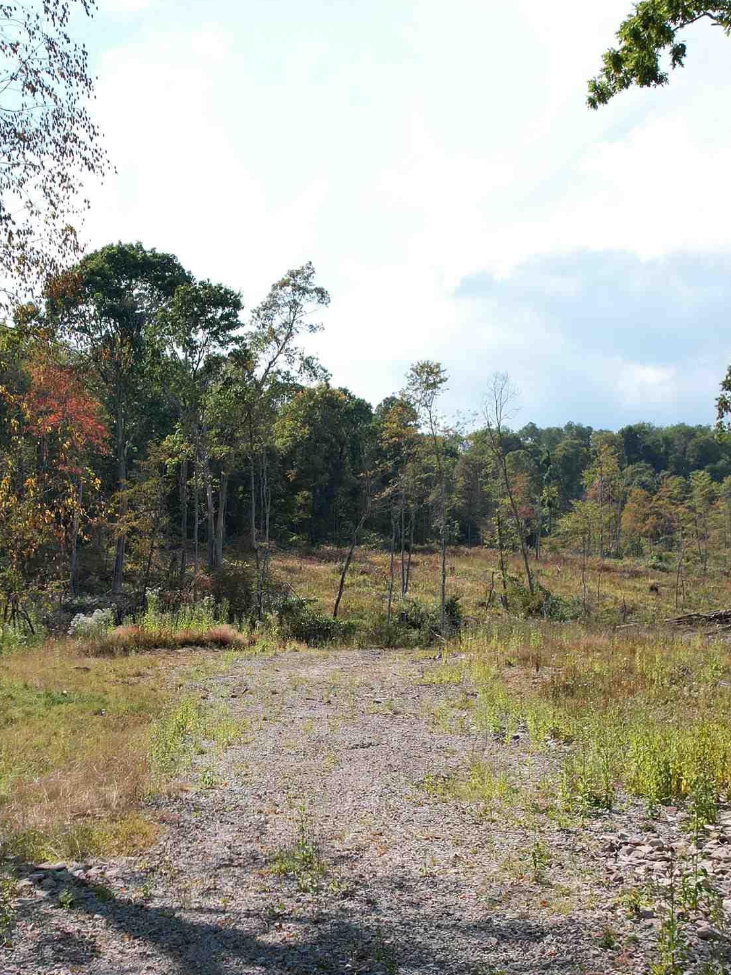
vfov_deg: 42.3
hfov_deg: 32.4
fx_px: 1239
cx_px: 212
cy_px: 666
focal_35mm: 44
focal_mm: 8.38
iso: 100
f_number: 2.8
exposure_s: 1/1500
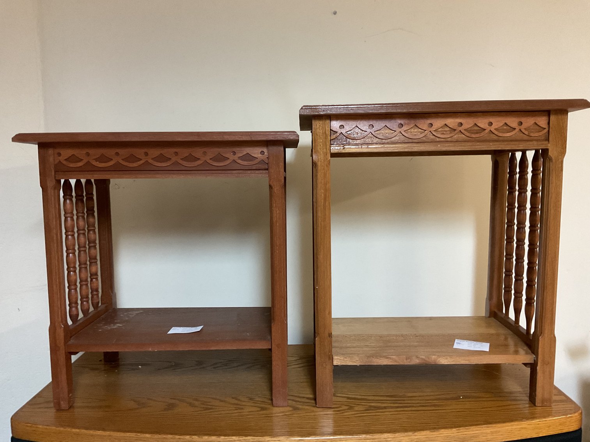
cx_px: 295
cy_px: 221
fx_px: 494
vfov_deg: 48.2
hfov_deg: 61.7
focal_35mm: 29
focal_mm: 3
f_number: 1.8
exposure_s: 1/40
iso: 250
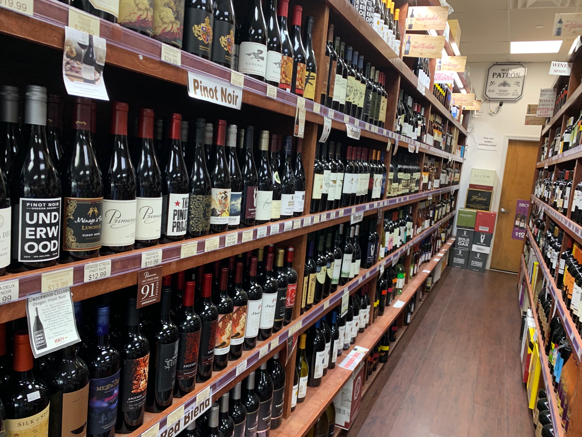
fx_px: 437
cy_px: 218
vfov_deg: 53.1
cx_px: 291
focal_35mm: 26
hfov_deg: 67.3
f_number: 1.8
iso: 125
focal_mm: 4.25
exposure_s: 1/60
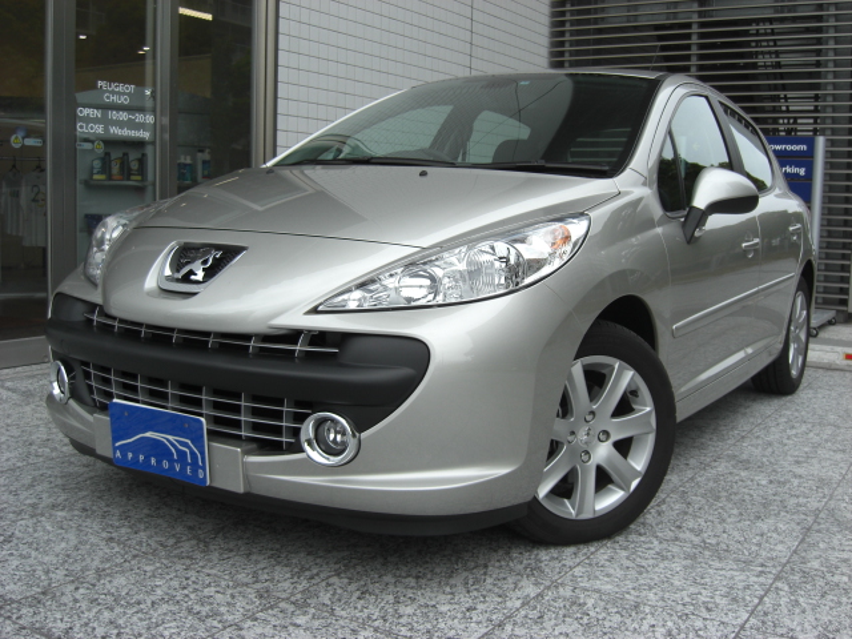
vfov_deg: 37.7
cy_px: 320
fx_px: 935
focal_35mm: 38
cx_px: 426
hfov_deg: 49.0
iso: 80
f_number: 2.8
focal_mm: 7.9
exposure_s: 1/320
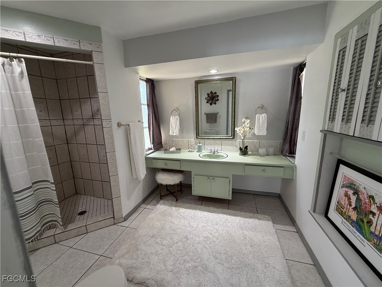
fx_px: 154
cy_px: 144
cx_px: 191
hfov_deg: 102.1
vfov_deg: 85.7
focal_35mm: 14
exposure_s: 1/120
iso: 160
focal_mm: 2.22
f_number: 2.2
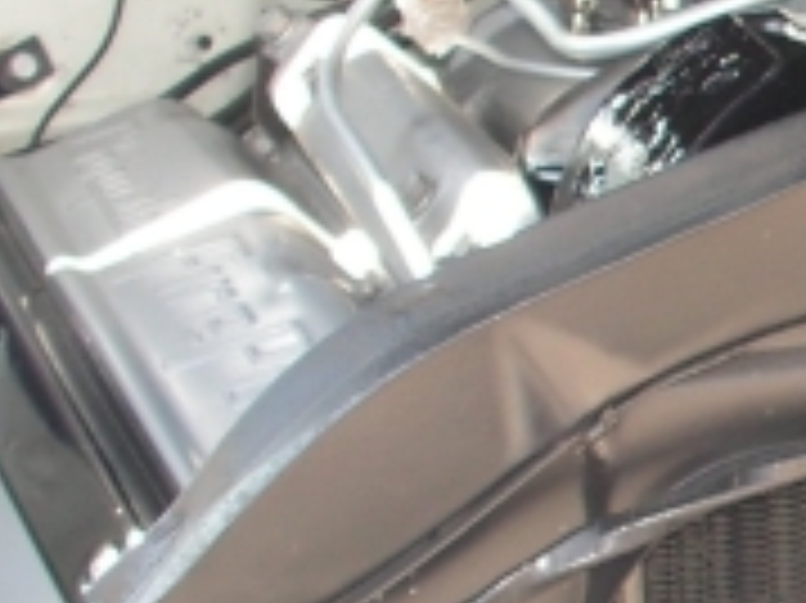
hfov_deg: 9.0
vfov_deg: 7.0
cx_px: 1306
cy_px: 414
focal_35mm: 212
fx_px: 4933
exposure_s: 1/40
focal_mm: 7.4
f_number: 3.2
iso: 50
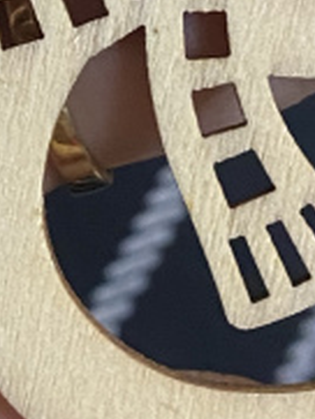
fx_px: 1781
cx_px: -72
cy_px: -153
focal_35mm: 147
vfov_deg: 12.9
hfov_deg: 9.9
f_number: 1.8
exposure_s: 1/33
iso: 400
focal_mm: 4.25
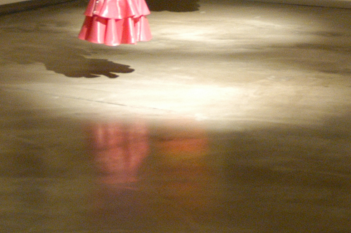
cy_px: -105
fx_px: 1344
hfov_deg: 14.8
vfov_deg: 9.7
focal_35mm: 138
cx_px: 236
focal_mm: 30
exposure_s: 1/6
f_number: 4.5
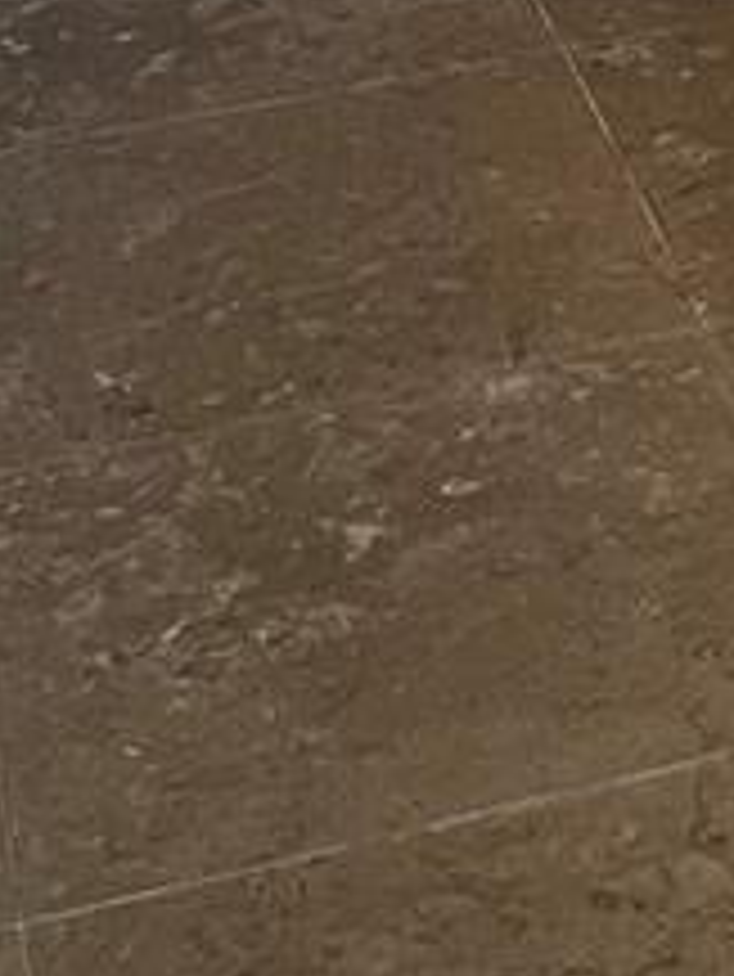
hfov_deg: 9.8
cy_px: -1394
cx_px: 1292
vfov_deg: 11.3
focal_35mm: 144
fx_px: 4067
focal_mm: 4.2
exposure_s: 1/60
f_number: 1.6
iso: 100
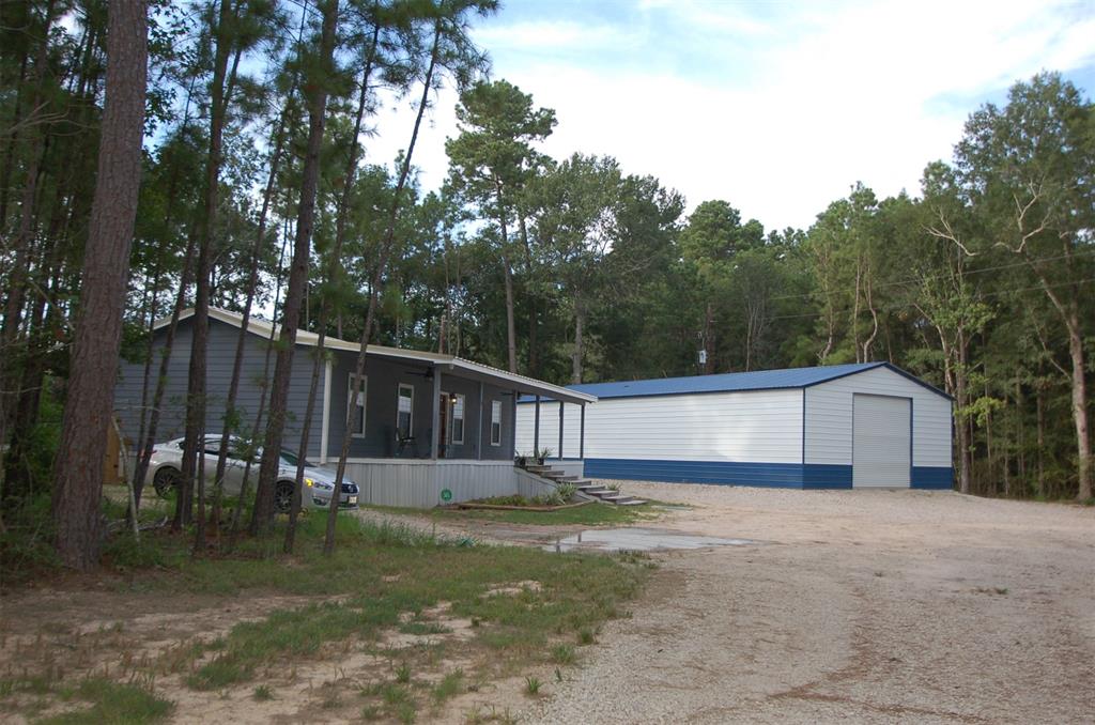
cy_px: 362
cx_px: 548
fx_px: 1002
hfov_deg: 57.3
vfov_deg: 39.8
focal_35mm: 33
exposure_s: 1/500
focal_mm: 22
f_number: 5
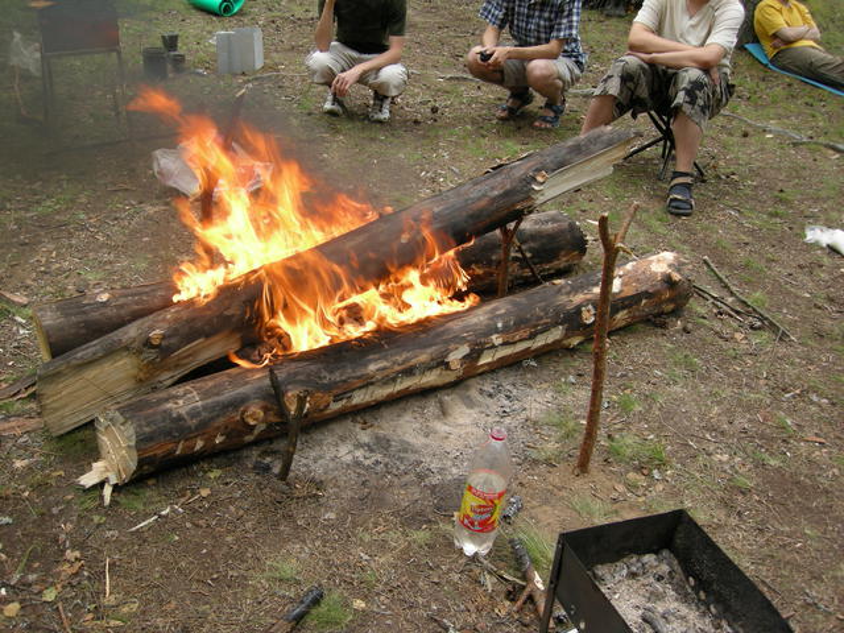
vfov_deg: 39.7
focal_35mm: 36
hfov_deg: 51.4
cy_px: 316
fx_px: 878
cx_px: 422
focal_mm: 7.5
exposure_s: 1/62.6
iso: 64
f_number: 3.4
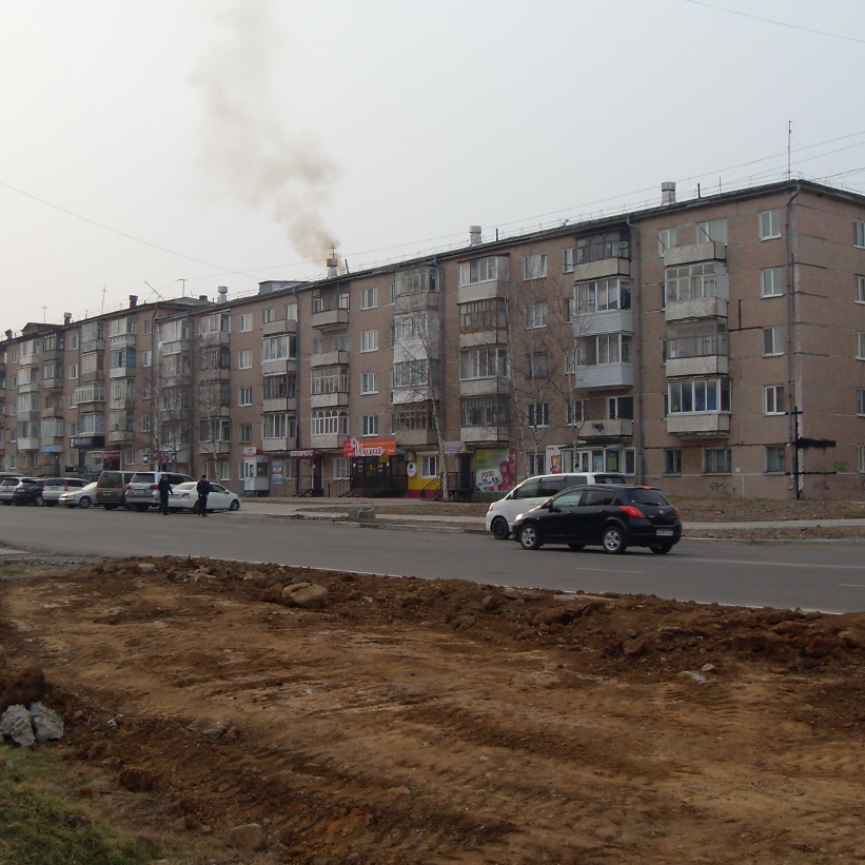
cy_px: 434
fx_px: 1244
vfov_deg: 38.3
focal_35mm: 44
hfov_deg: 38.3
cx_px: 407
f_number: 7
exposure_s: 1/180
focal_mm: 6.3
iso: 80
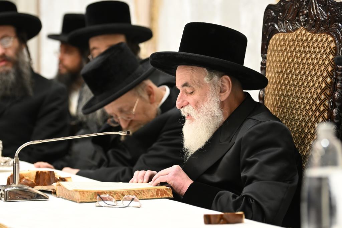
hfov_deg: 11.0
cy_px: 114
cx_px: 171
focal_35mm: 187
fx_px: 1776
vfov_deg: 7.3
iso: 1000
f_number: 2.8
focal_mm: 125
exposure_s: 1/200
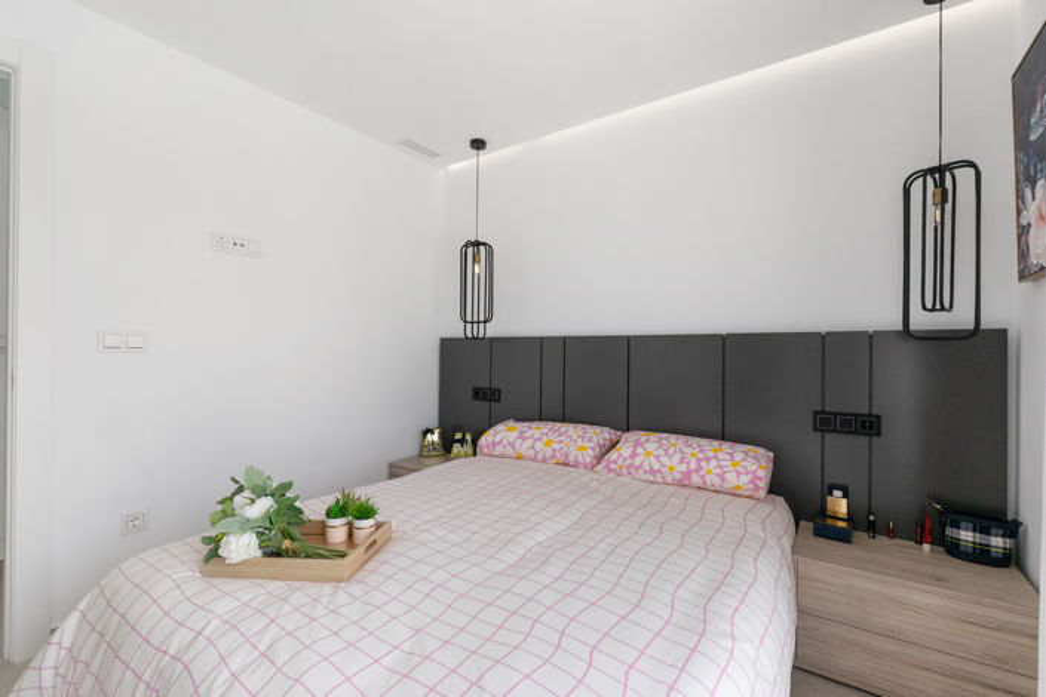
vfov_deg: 77.3
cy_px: 348
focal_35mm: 15
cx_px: 523
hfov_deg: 100.4
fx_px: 436
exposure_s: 1/200
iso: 320
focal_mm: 10
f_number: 8
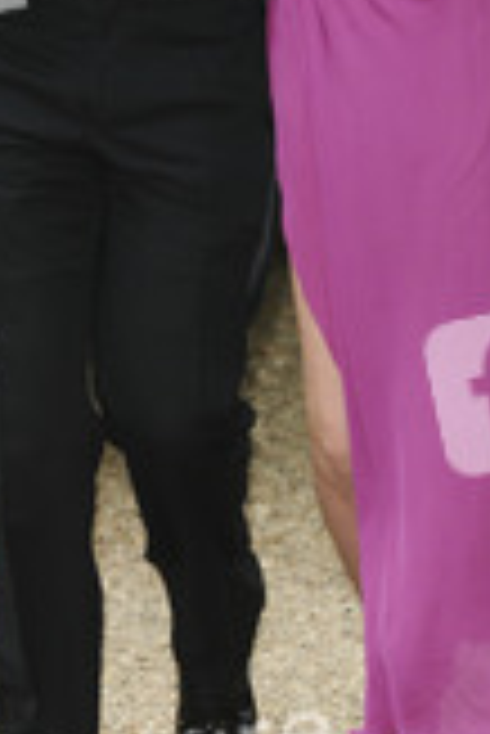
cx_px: 249
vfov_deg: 5.3
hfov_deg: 3.6
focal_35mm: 386
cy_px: 144
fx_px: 7868
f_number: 4.5
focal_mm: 105
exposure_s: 1/160
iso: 500
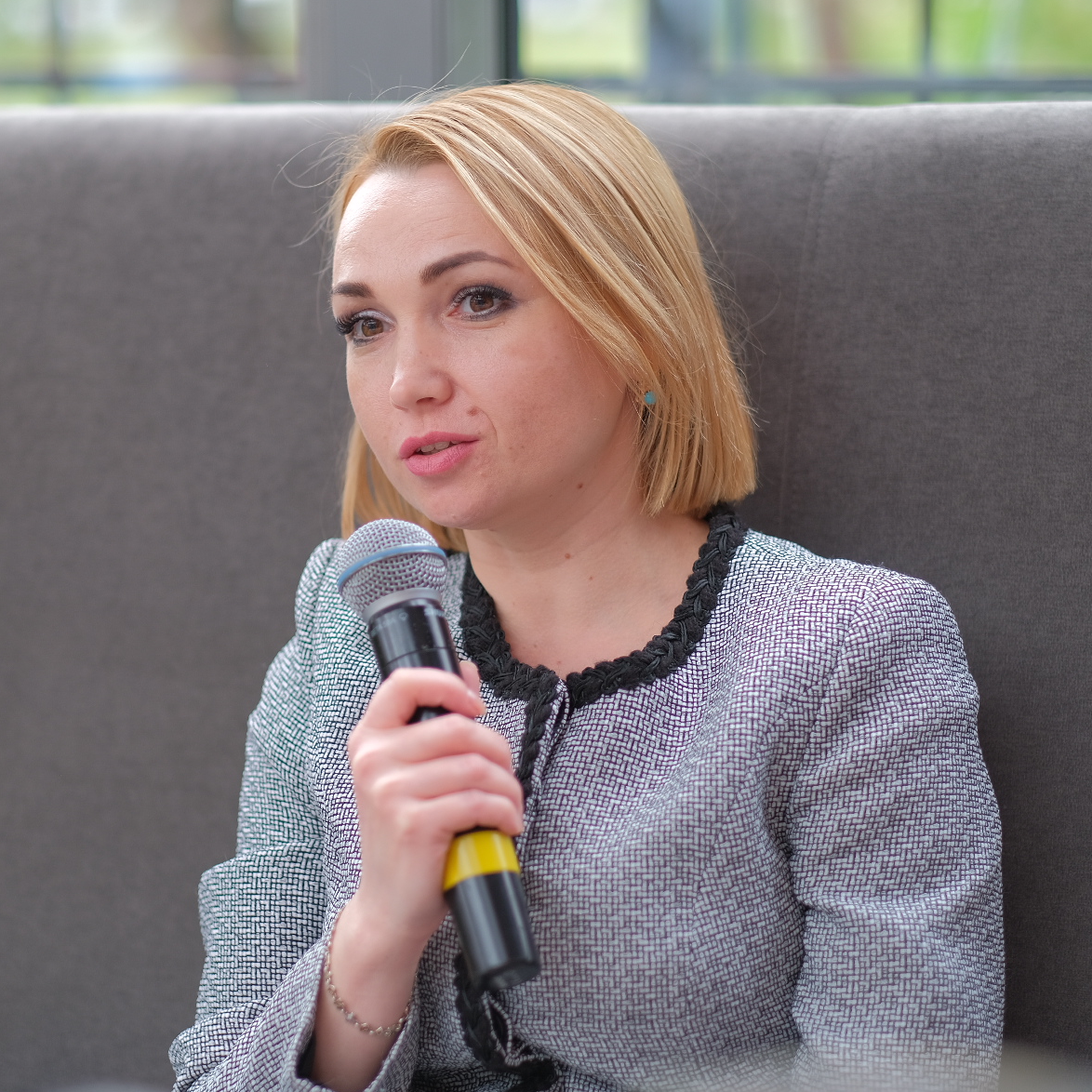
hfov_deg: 16.1
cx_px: 371
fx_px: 3855
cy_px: 544
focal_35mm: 108
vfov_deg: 16.1
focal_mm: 56
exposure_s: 1/300
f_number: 1.4
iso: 160
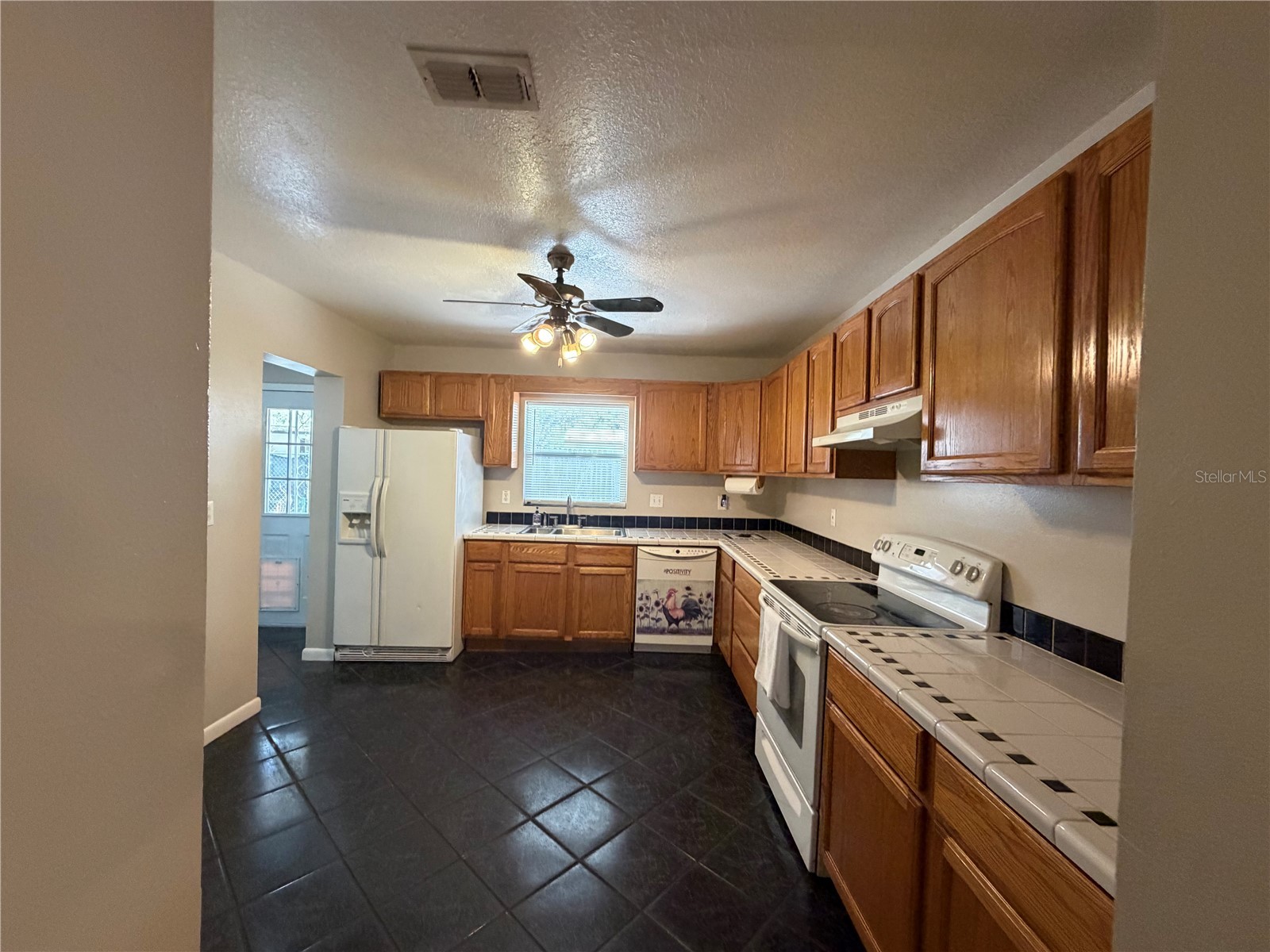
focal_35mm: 14
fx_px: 514
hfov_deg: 102.1
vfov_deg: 85.7
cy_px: 476
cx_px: 635
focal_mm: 2.22
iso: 500
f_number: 2.2
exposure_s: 1/60
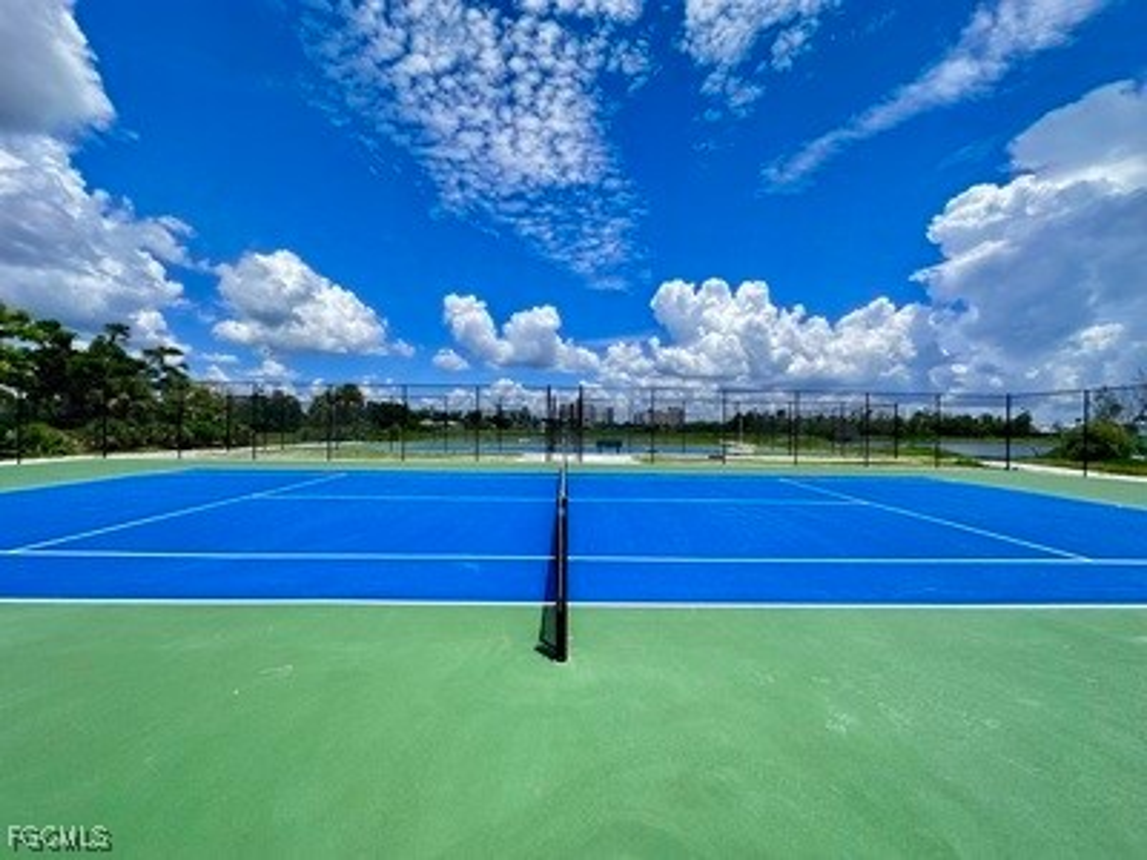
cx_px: 574
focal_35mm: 14
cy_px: 430
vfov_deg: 85.7
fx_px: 464
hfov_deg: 102.1
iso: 40
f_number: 2.2
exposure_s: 1/1642
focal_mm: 2.22
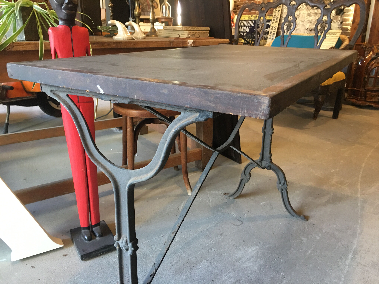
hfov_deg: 61.7
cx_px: 190
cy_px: 142
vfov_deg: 48.2
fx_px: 318
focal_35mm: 29
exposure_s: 1/17
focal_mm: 4.15
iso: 100
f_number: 2.2
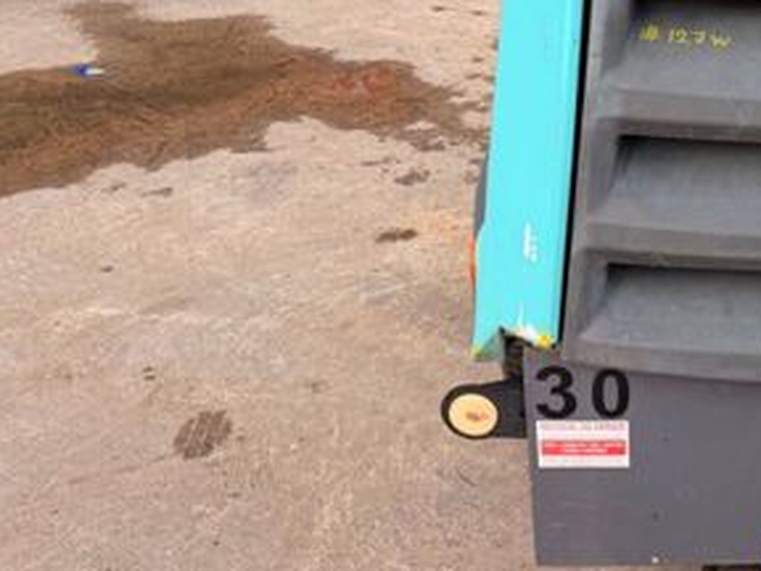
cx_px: 766
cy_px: 169
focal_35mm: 50
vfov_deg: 28.8
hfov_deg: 34.6
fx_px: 1099
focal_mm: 6.76
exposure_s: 1/1271
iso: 80
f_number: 1.78
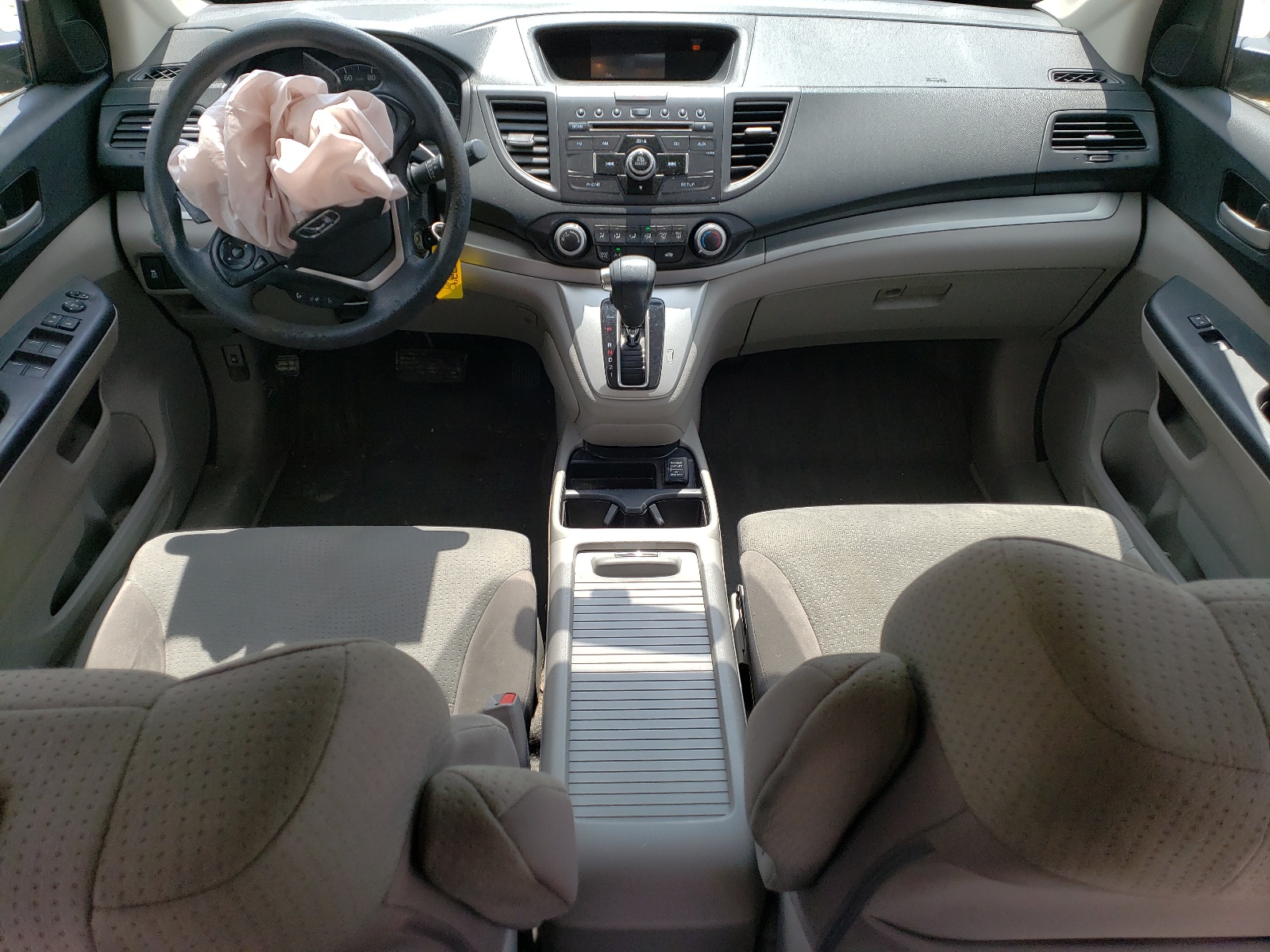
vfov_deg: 53.1
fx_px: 954
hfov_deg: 67.3
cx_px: 635
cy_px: 476
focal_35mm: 26
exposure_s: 1/1000
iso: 50
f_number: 1.5
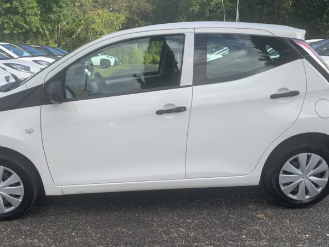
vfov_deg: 40.5
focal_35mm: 35
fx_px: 333
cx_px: 138
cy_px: 148
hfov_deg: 52.4
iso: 25
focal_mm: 4.25
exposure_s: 1/972
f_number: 1.8
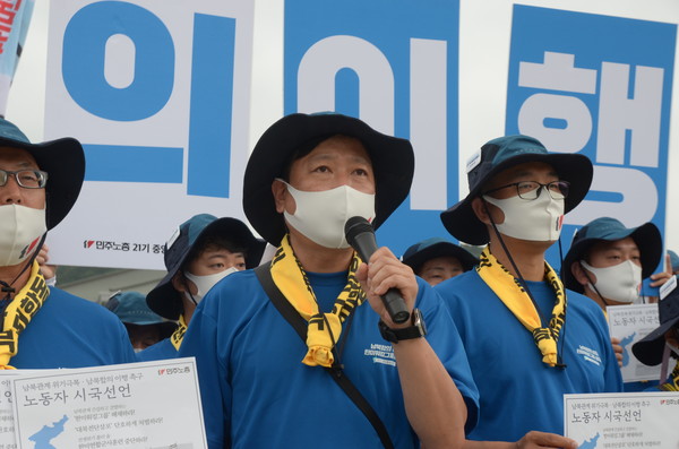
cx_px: 340
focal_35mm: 63
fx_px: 1185
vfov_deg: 21.5
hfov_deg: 32.0
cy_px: 224
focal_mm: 42
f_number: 5
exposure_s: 1/100
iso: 400
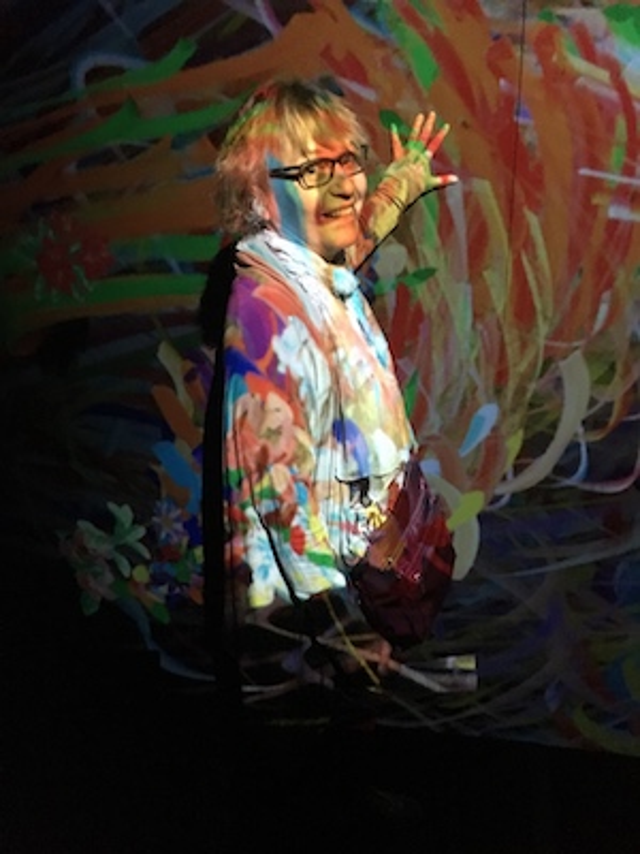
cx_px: 320
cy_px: 427
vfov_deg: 61.7
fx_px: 715
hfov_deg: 48.2
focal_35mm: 29
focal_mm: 4.15
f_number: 2.2
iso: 1000
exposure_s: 1/17
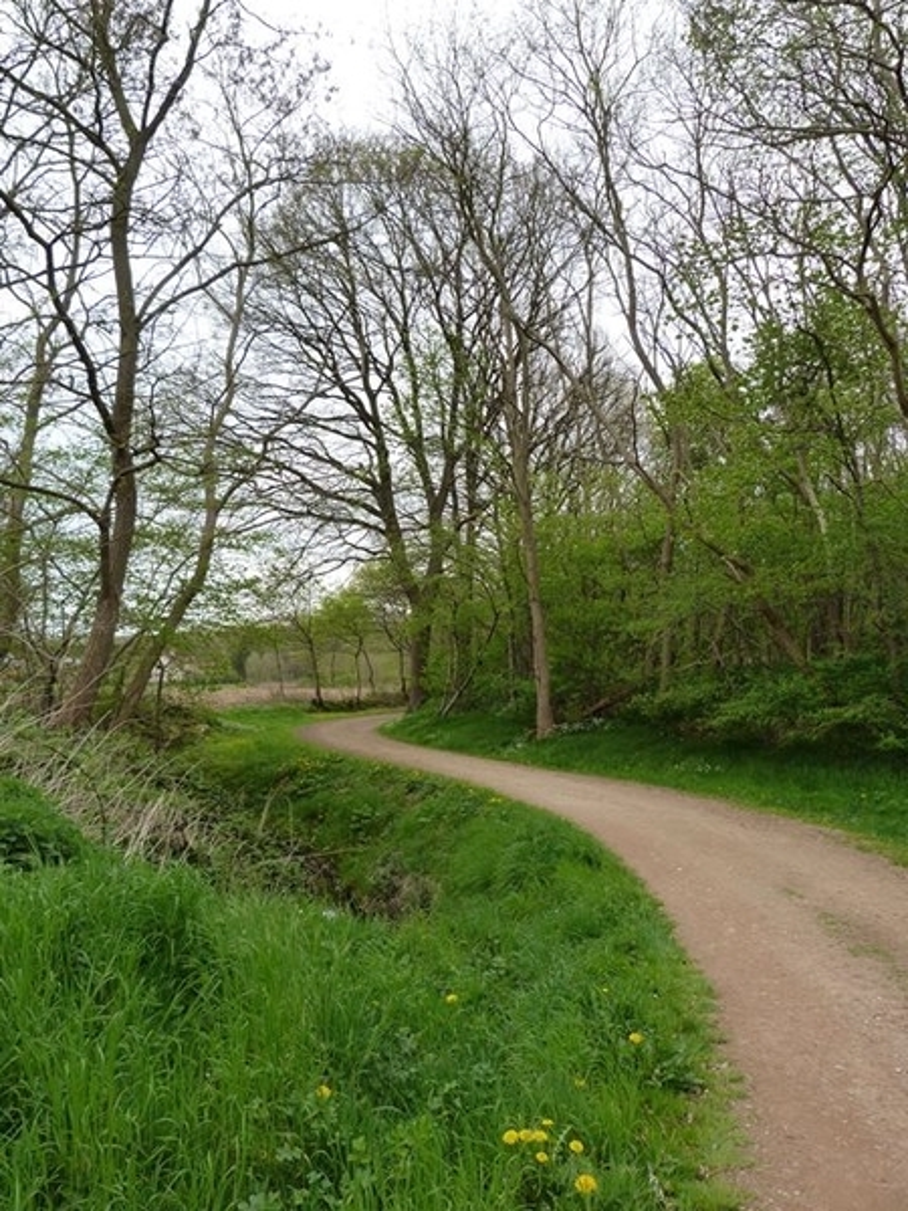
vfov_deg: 69.4
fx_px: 874
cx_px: 454
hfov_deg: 54.9
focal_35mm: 25
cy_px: 606
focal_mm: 4.5
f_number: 4
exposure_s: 1/160
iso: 125
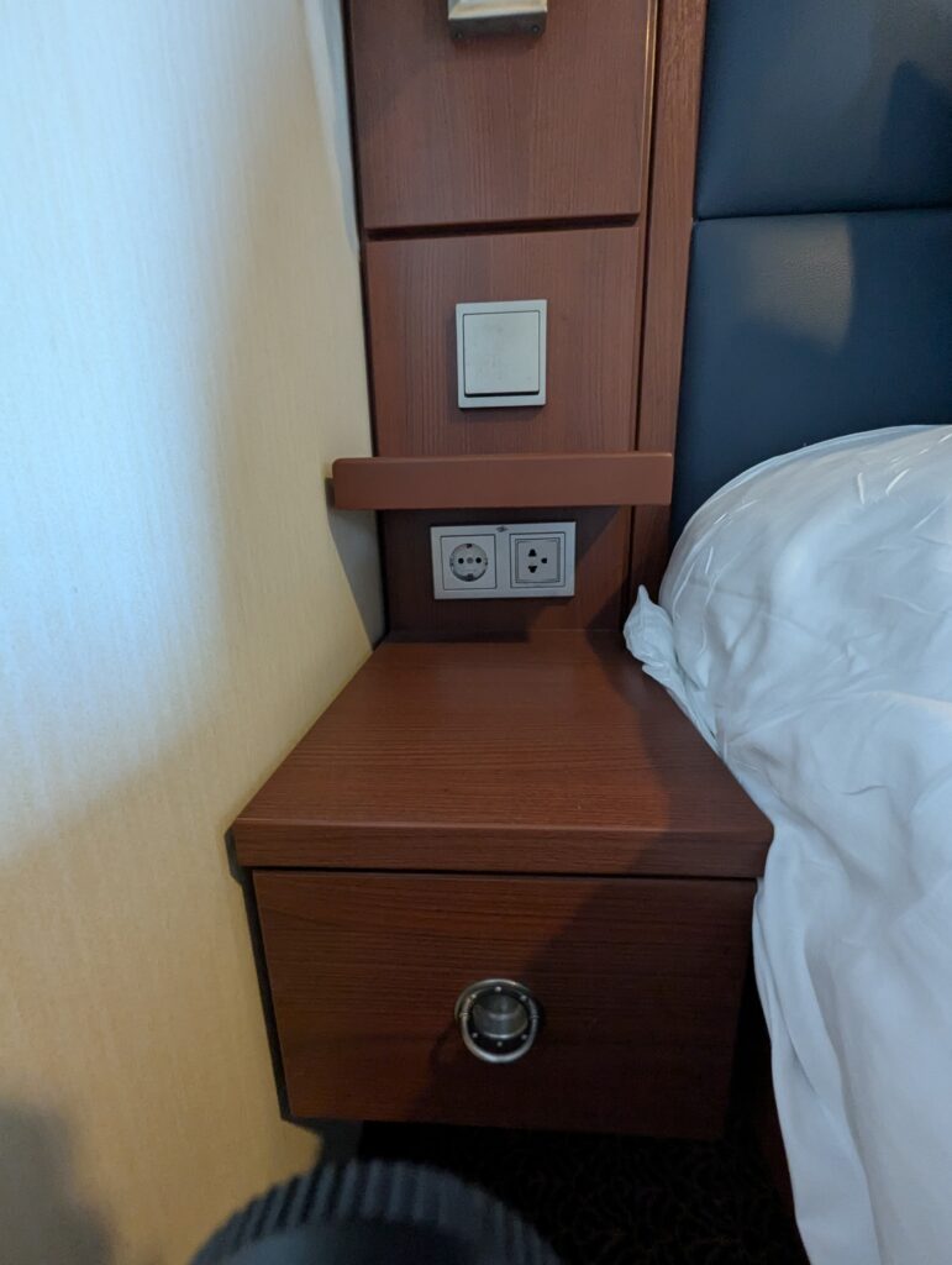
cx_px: 476
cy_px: 632
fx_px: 476
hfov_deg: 90.1
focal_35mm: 13
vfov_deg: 106.1
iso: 444
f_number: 2.2
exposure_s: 1/25.9
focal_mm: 1.95
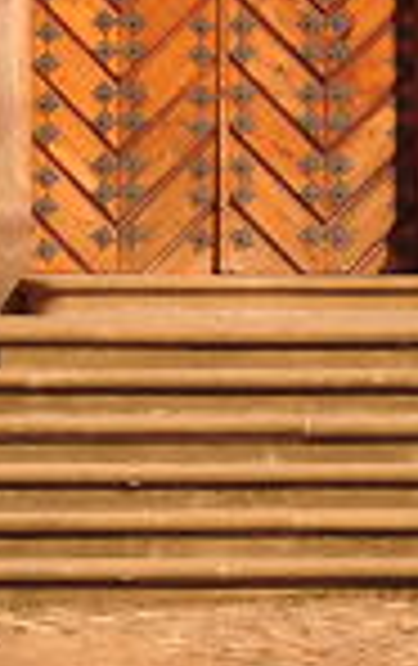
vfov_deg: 5.8
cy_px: -266
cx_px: 99
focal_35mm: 360
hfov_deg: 3.7
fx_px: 6536
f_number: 5
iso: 200
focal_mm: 50
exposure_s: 1/1600
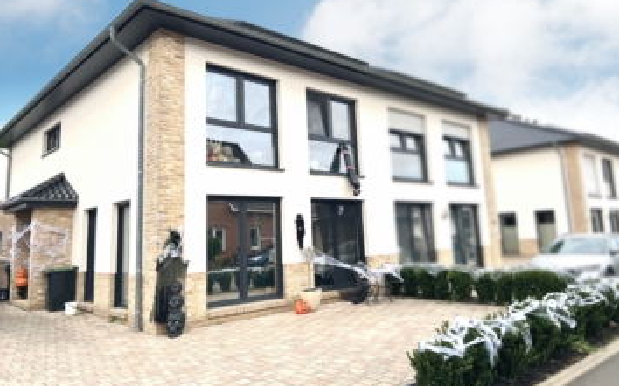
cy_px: 159
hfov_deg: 66.5
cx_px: 313
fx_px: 472
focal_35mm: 28
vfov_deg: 44.3
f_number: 1.5
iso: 40
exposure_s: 1/121
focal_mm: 5.7
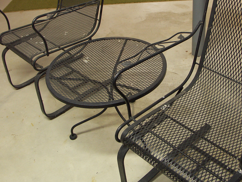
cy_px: 76
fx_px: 301
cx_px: 159
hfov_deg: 43.3
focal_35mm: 43
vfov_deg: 33.5
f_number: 2.8
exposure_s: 1/13
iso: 100
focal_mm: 7.2
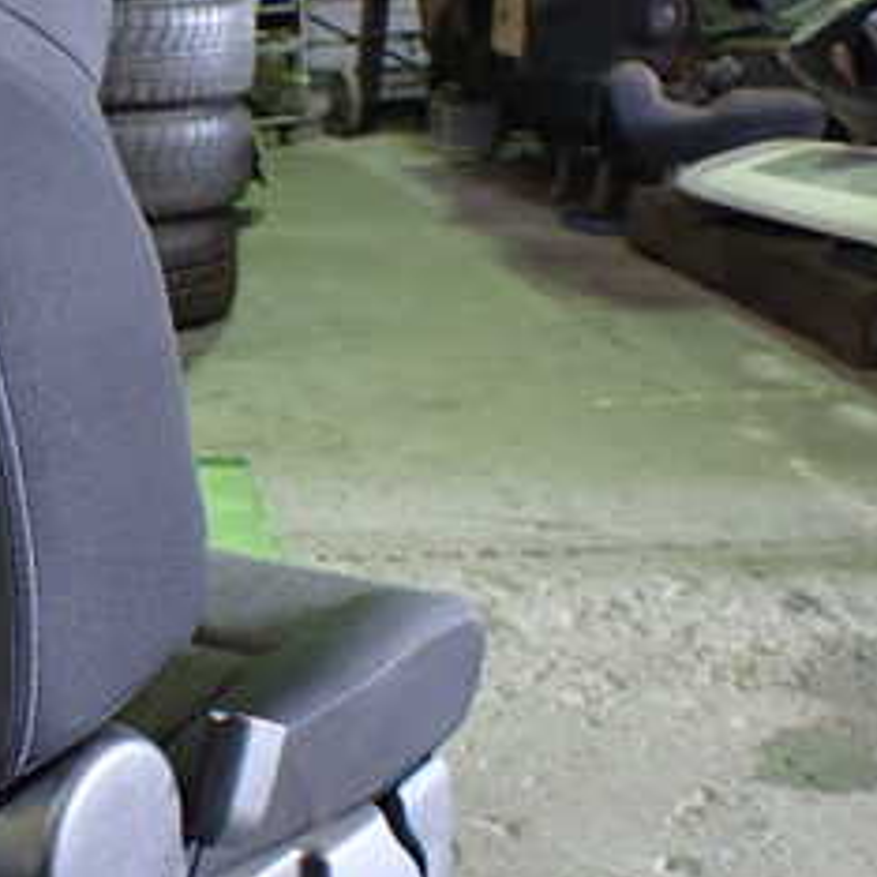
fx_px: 1949
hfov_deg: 23.2
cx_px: -184
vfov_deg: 25.4
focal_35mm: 68
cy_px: 450
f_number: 2.3
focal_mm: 5.4
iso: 800
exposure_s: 1/50
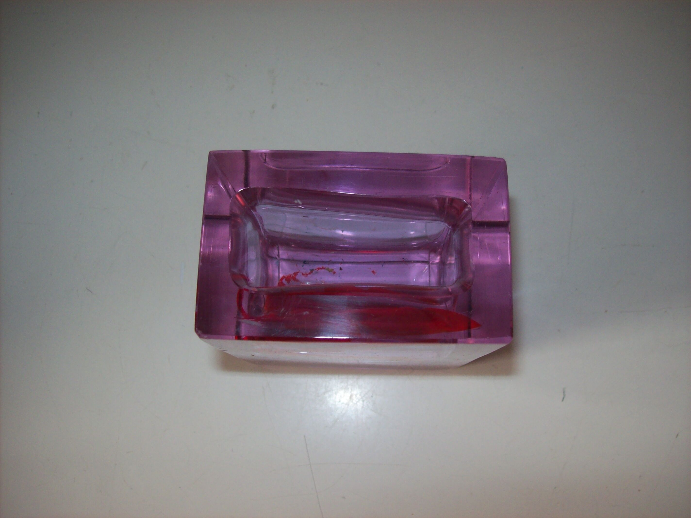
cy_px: 259
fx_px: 718
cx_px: 346
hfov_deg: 51.4
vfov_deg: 39.6
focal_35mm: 36
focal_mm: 6
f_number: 2.7
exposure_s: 1/64
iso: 80
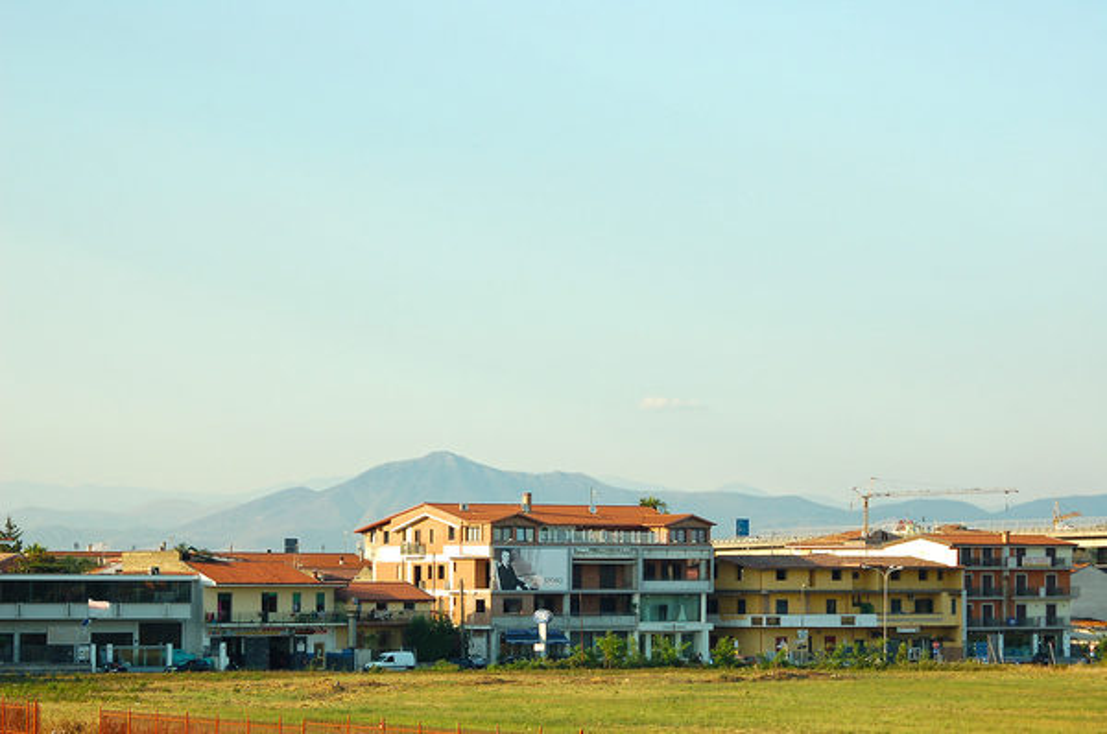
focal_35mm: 105
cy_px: 367
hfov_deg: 19.5
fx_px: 3224
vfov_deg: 13.0
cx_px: 554
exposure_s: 1/200
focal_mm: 70
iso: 200
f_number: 8
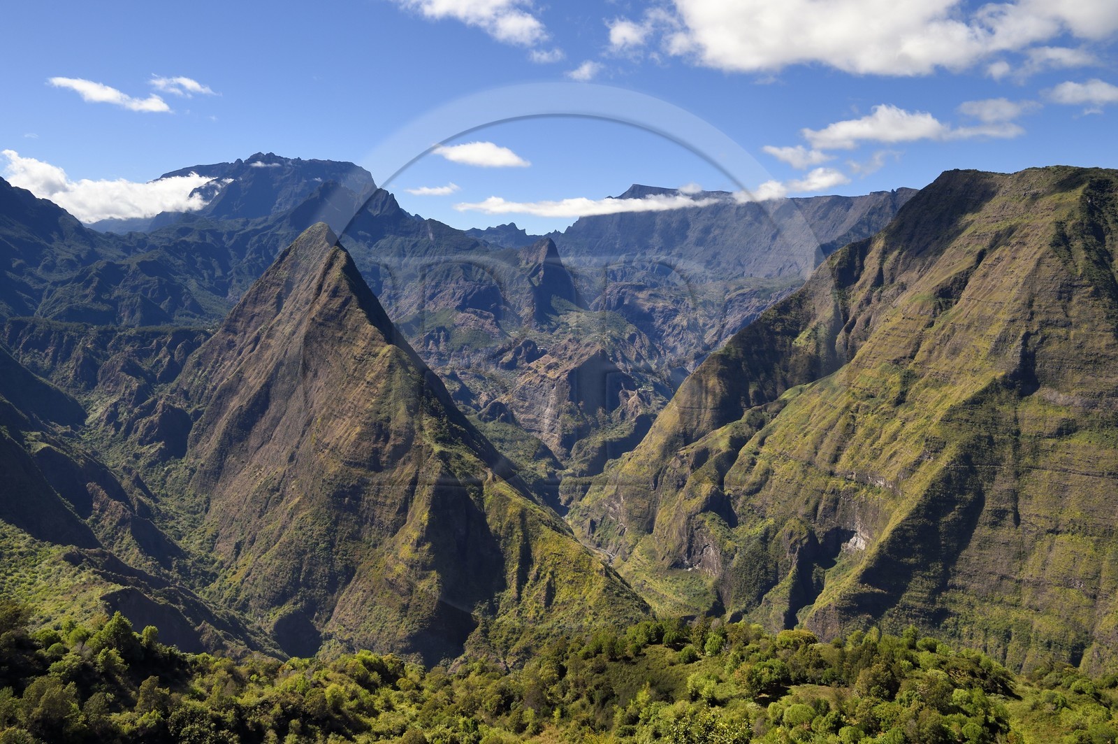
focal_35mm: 30
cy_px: 372
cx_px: 559
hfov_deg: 62.0
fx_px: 931
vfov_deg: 43.5
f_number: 13
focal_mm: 30
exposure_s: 1/250
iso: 200
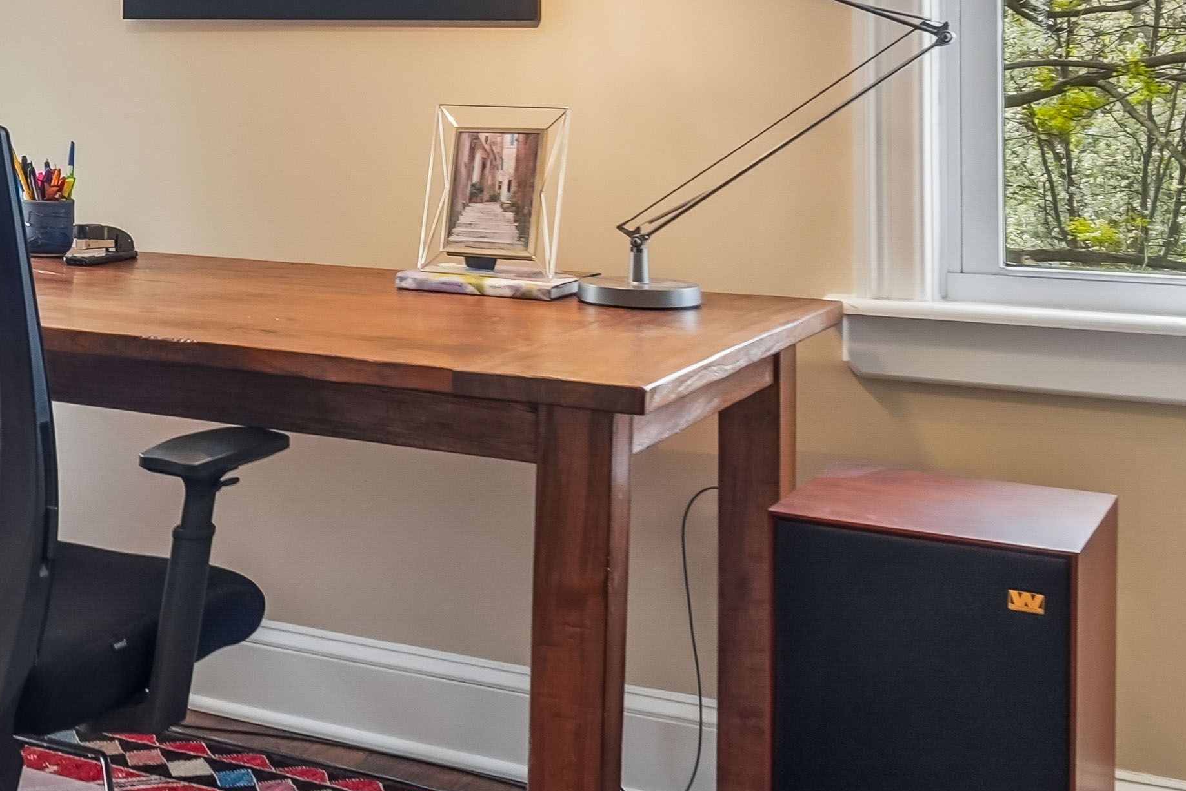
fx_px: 2009
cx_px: -170
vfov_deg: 21.7
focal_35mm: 61
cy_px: 51
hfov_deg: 29.2
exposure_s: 1/30
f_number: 8
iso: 400
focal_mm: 16
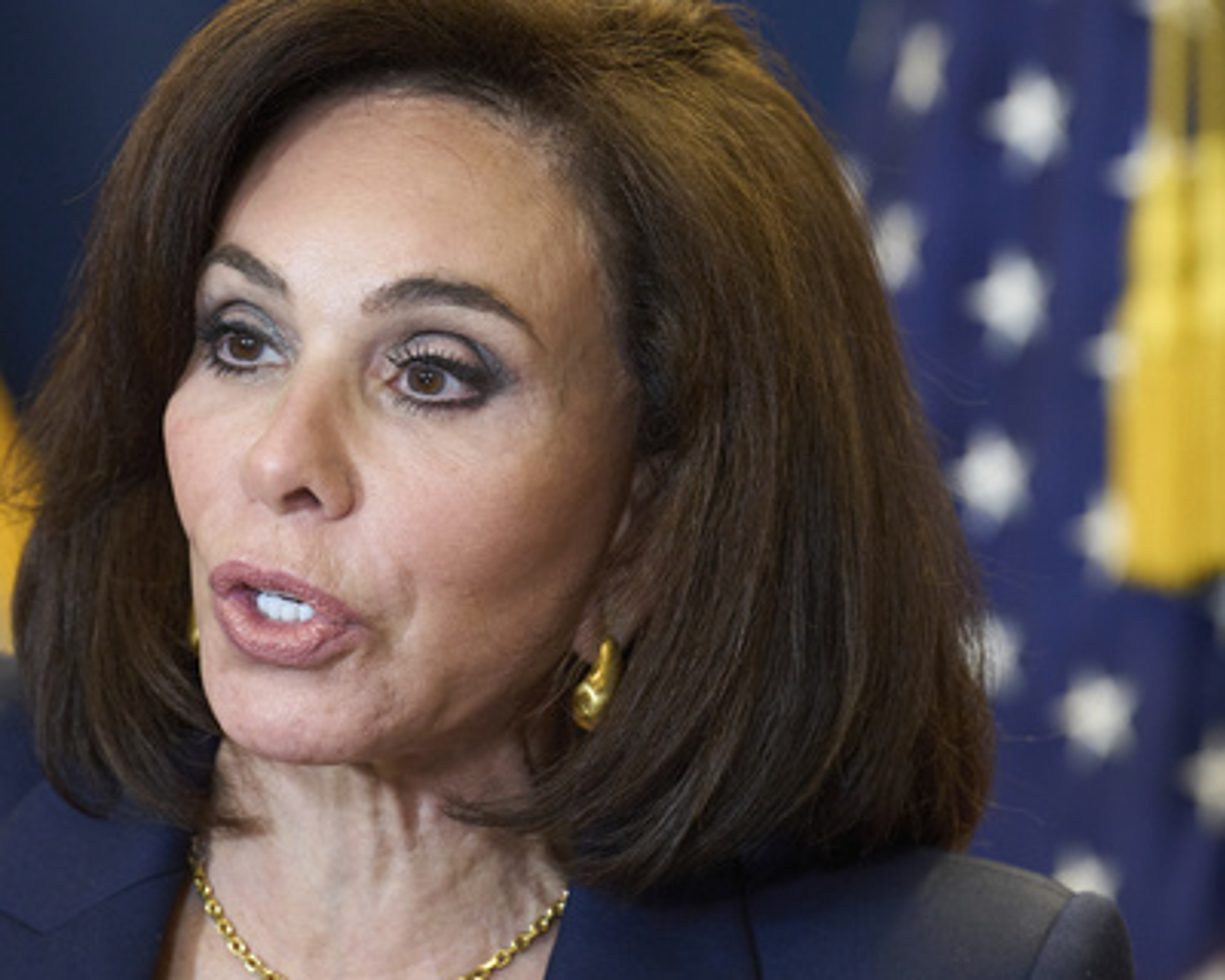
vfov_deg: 4.3
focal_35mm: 360
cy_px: 485
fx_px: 13052
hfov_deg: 5.4
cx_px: 582
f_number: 4
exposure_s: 1/400
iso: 2500
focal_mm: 200
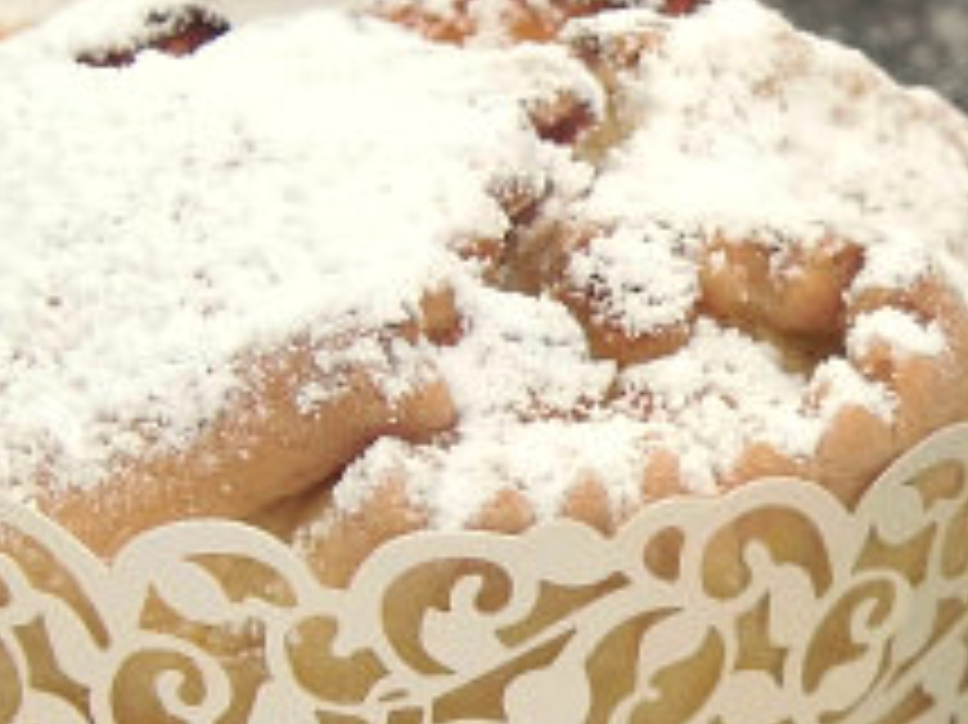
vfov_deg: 8.4
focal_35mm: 175
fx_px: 4891
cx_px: 968
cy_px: 724
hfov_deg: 11.2
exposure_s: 1/125
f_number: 3.4
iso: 100
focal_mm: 8.3
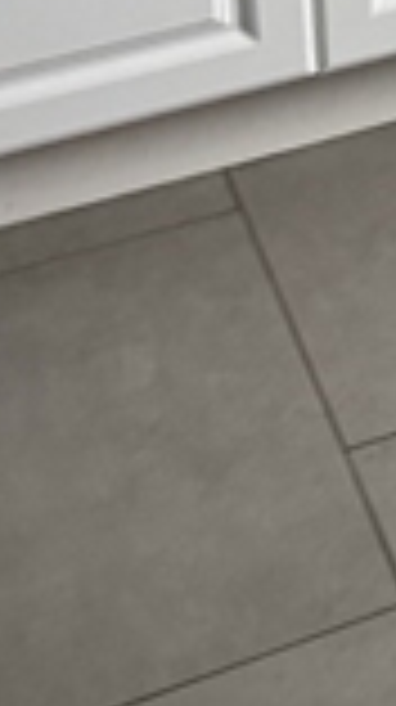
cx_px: 1125
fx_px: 2396
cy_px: -576
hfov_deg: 8.2
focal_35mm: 128
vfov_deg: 14.6
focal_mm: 6.76
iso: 250
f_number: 1.78
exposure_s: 1/60
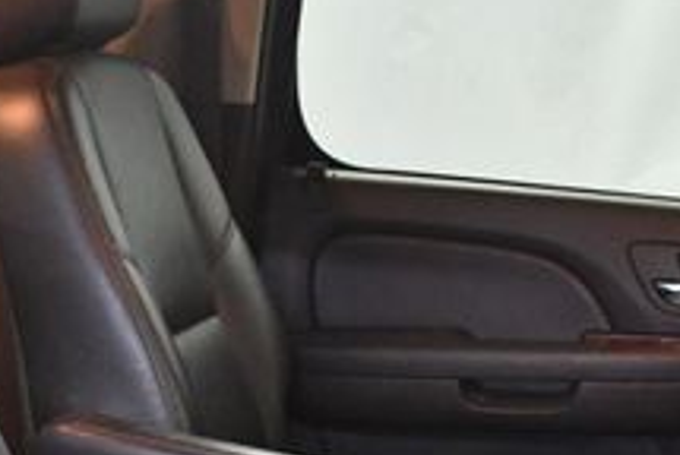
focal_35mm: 107
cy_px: 506
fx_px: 2024
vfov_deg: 12.6
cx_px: 155
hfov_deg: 18.9
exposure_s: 1/60
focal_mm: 18
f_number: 3.5
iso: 3200
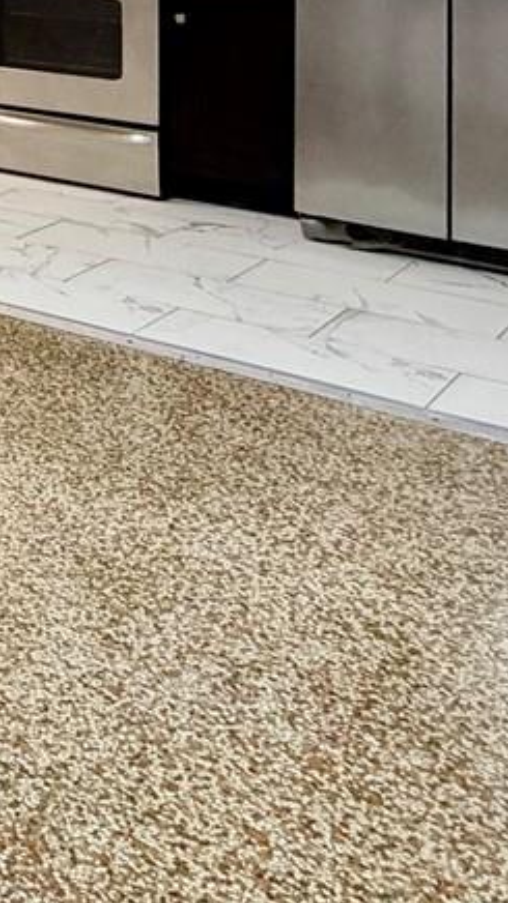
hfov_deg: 17.1
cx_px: -438
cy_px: -137
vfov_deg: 32.0
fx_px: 1342
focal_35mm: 56
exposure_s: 1/60
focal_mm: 2.22
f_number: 2.2
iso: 400
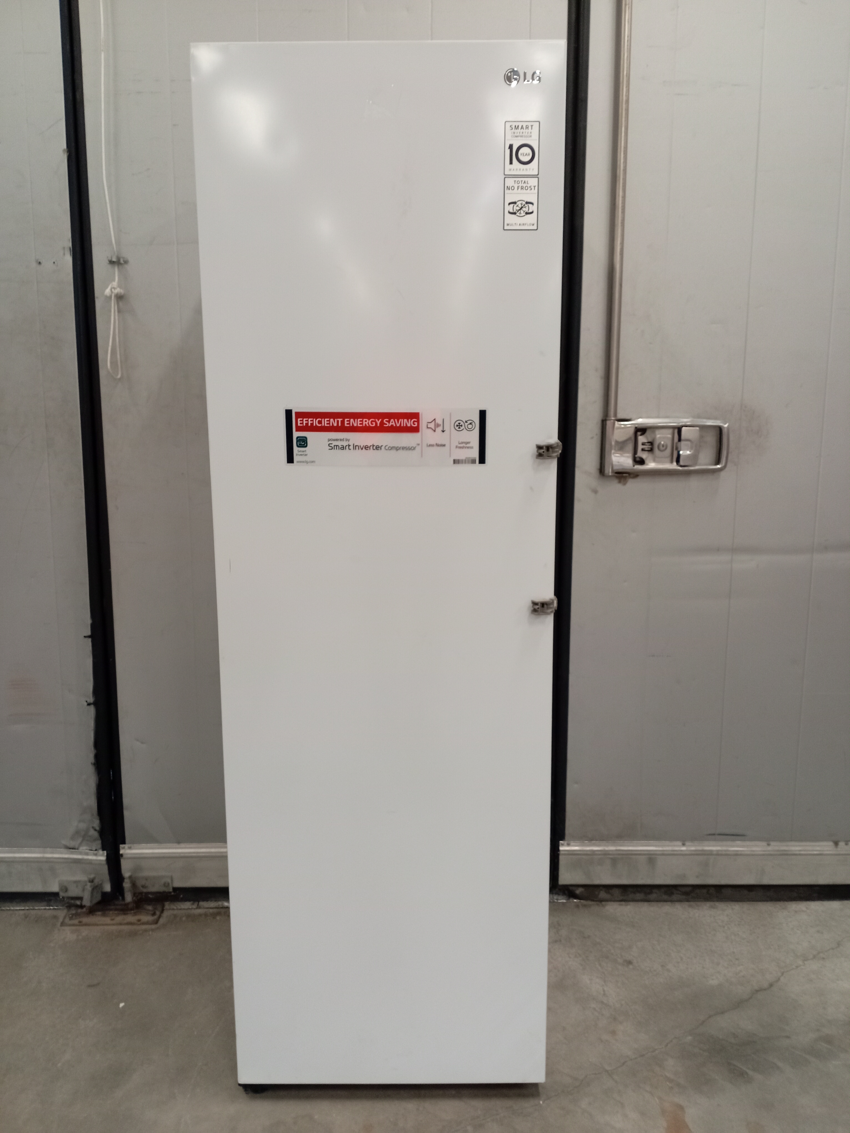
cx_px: 425
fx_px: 884
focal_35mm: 27
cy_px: 566
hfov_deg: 51.4
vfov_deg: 65.3
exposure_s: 1/25
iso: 751
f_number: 1.8
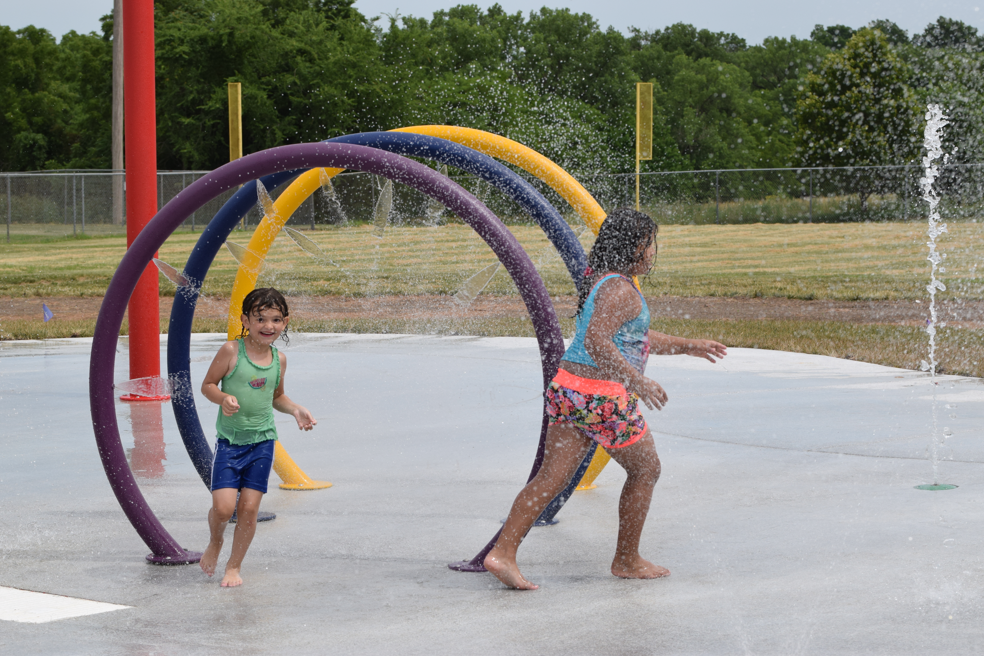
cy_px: 328
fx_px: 3075
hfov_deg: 18.2
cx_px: 492
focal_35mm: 112
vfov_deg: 12.2
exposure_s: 1/1250
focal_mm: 75
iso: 400
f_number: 9
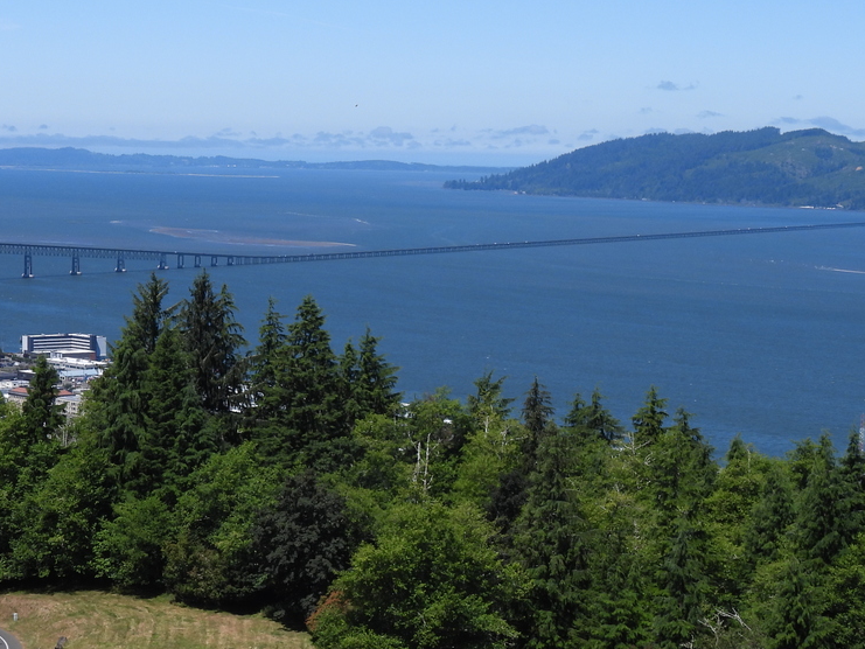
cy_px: 413
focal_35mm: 95
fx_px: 2374
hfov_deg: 20.6
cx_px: 405
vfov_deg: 15.5
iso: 100
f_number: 3.5
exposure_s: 1/1600
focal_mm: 9.8
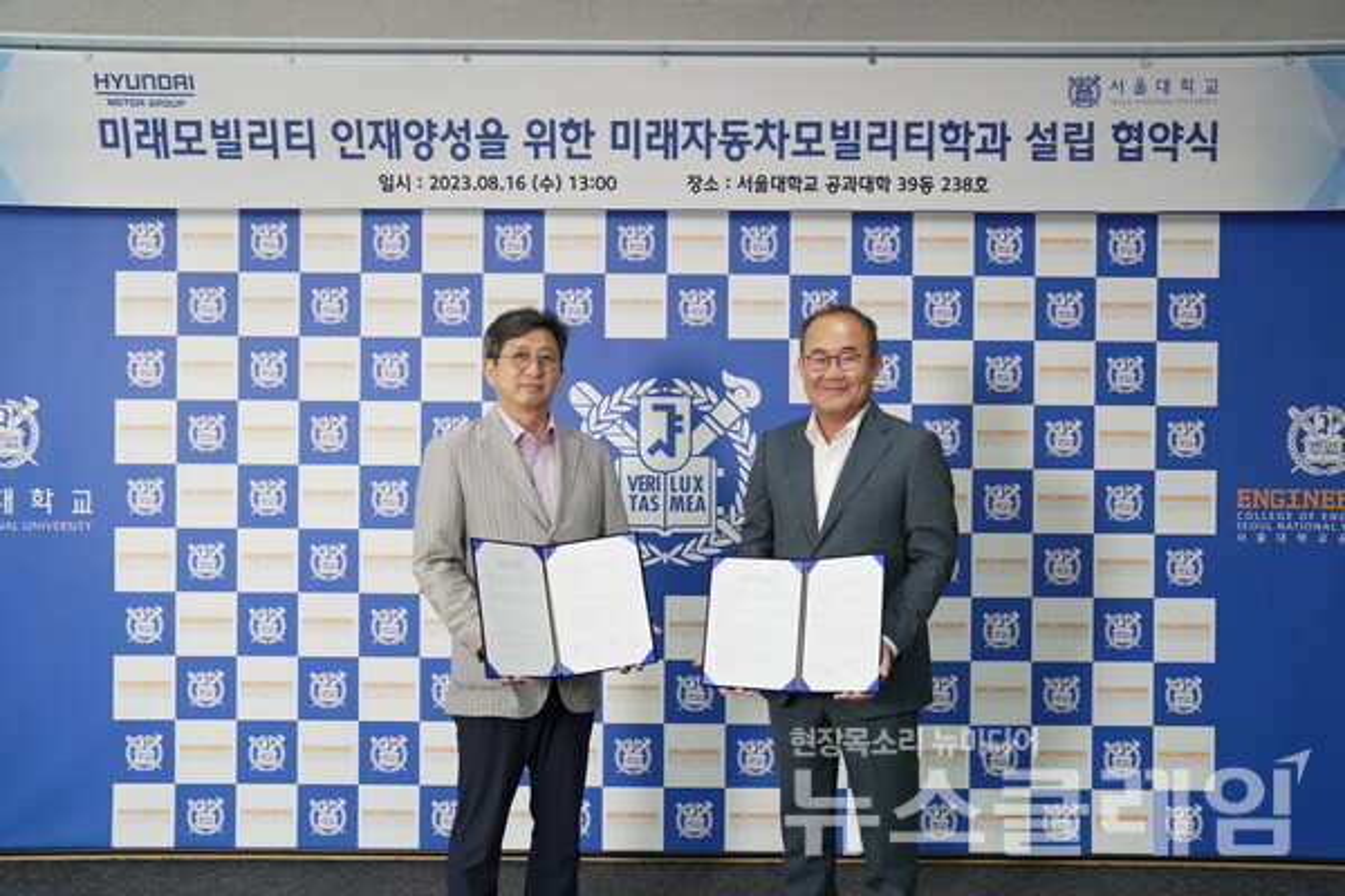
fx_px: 1195
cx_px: 672
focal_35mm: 32
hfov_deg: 58.7
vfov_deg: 41.1
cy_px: 448
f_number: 3.2
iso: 1600
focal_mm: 32
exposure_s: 1/250
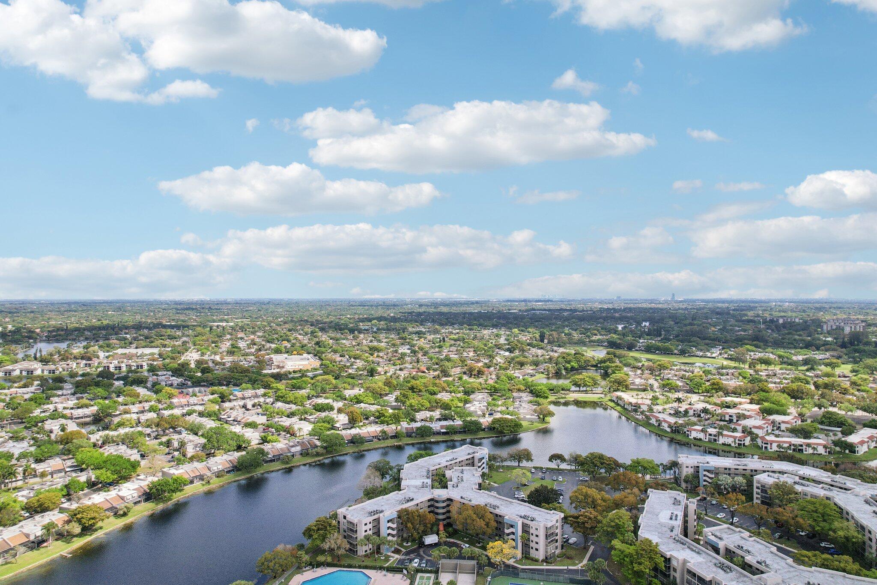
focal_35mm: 22
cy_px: 292
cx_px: 438
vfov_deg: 57.2
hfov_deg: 78.6
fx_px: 536
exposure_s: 1/3000
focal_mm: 8.4
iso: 130
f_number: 2.8
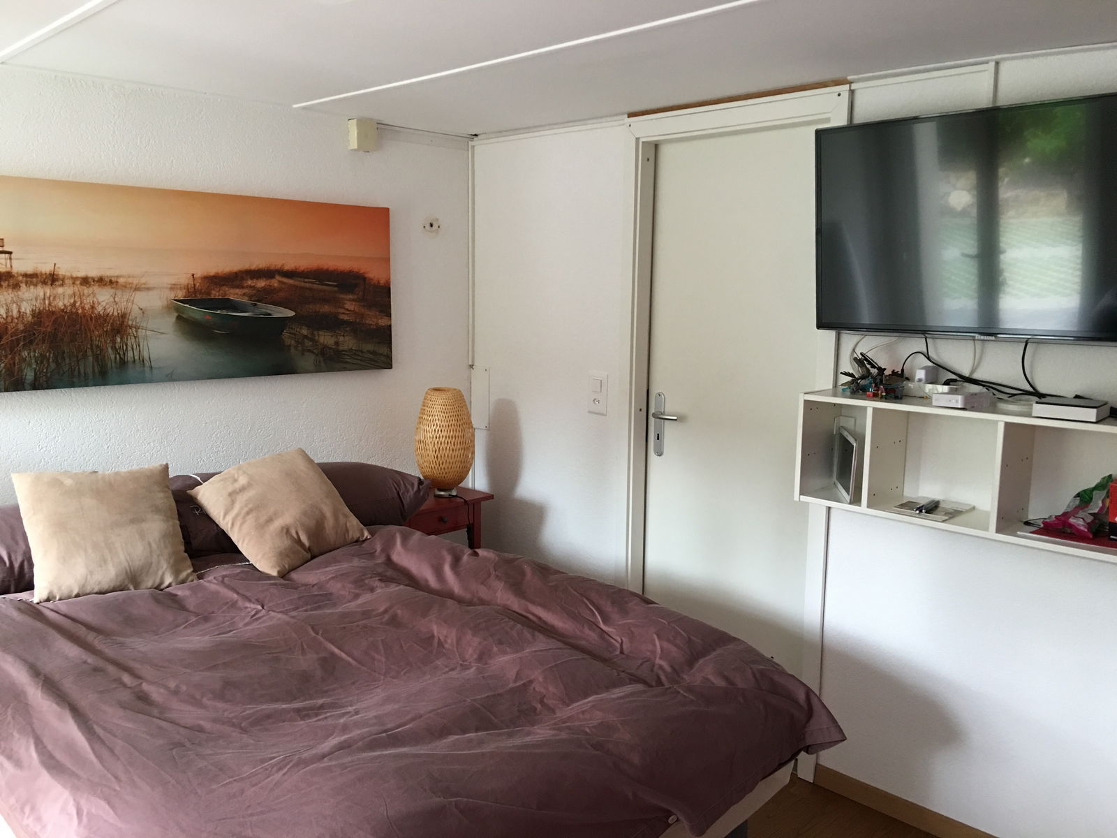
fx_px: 936
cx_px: 558
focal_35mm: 29
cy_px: 419
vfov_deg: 48.2
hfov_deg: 61.7
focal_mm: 4.15
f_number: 2.2
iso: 80
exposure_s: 1/17
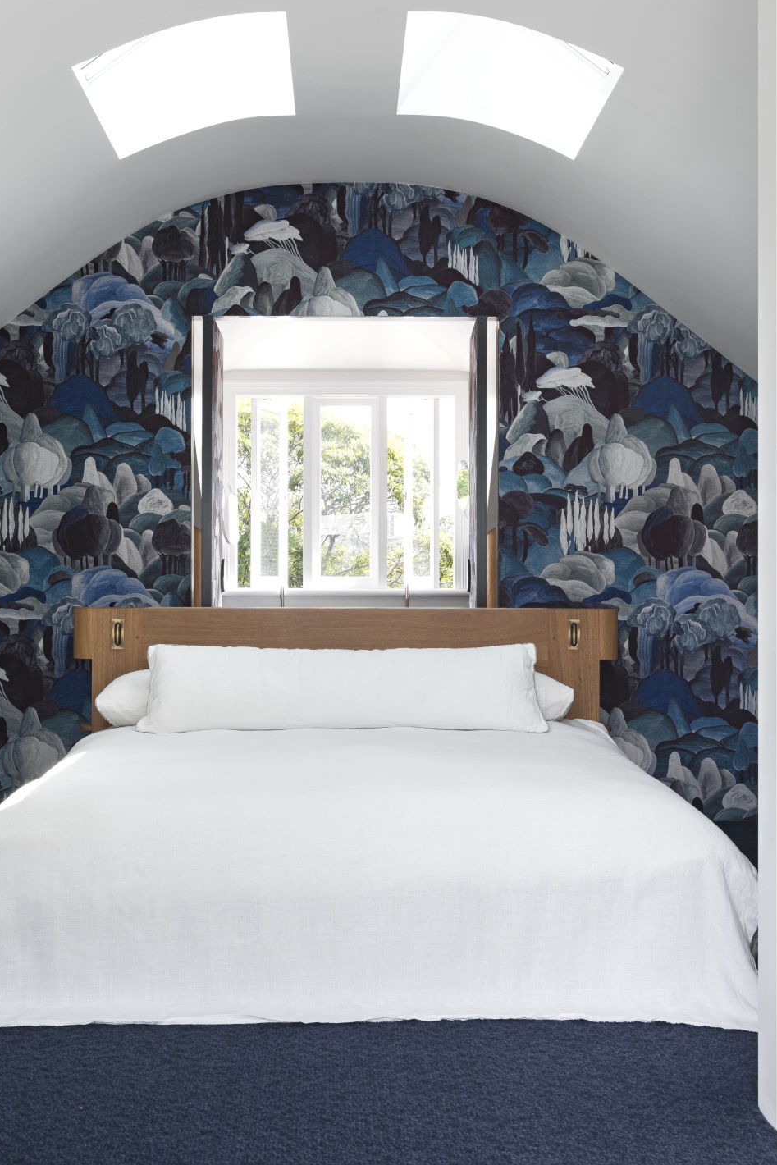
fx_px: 1456
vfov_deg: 43.6
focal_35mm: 45
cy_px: 575
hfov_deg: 29.9
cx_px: 349
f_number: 14
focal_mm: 40.3
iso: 100
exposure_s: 1.1
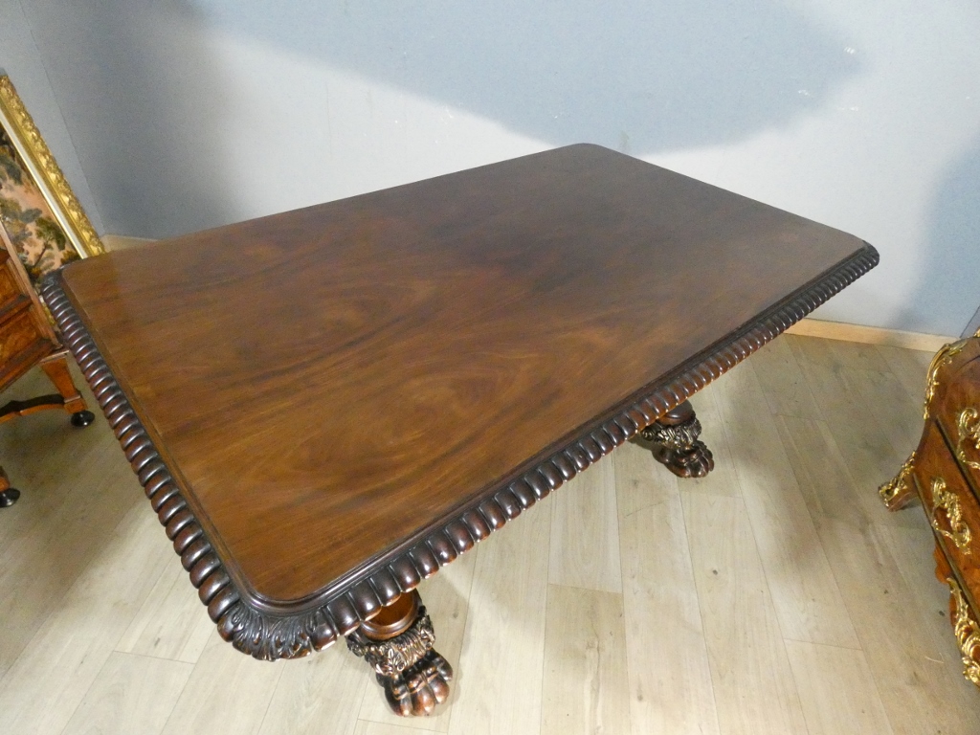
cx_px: 490
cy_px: 368
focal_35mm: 20
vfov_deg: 66.0
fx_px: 566
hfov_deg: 81.7
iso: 2000
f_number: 2.8
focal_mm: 3.6
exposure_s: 1/125
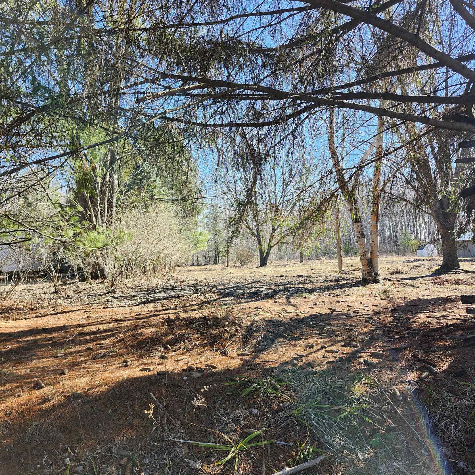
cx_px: 232
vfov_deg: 57.3
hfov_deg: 57.3
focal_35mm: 28
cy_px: 222
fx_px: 435
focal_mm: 5.54
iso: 25
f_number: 1.8
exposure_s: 1/273
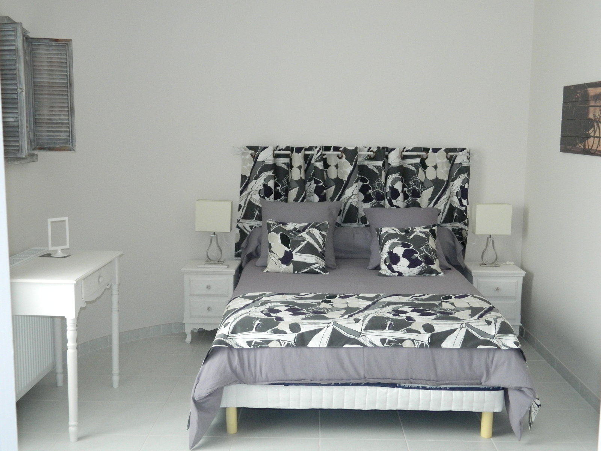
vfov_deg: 35.1
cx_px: 300
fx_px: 712
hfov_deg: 45.8
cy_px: 226
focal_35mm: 41
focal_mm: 7.3
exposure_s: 1/60
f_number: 3.5
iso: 400
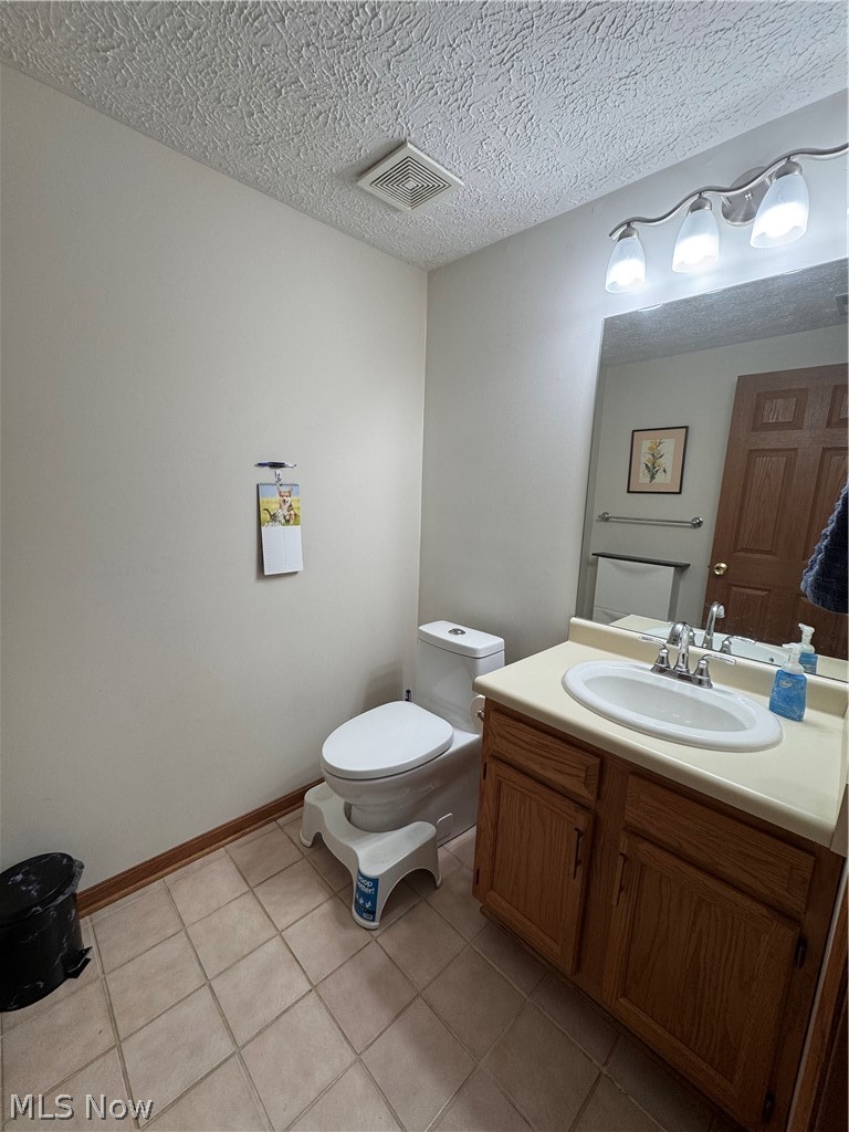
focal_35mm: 14
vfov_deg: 102.1
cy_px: 566
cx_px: 424
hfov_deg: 85.7
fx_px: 458
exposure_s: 1/120
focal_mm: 2.22
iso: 100
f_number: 2.2
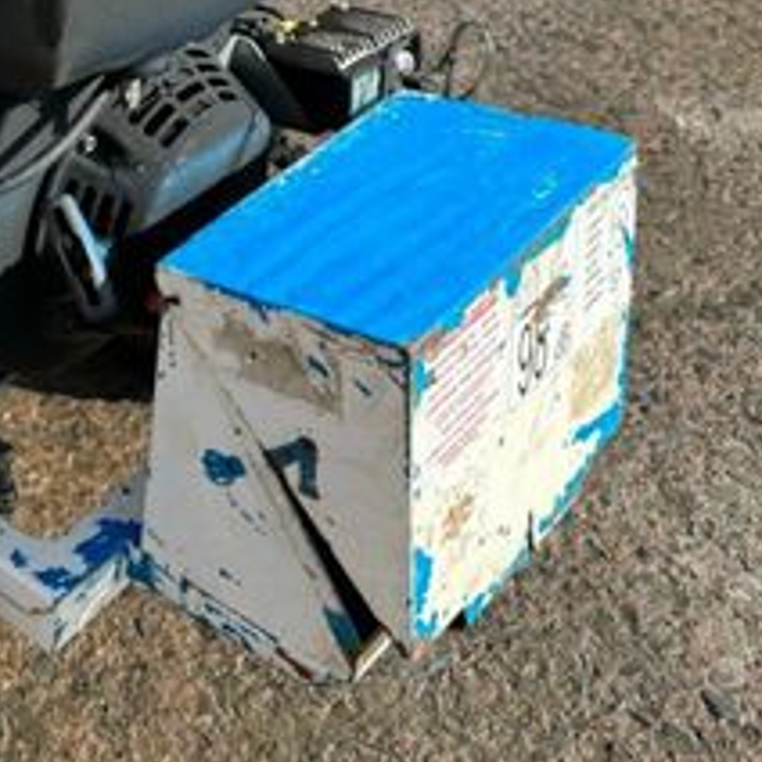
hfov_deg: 26.0
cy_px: 108
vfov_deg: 27.8
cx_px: -115
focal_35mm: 60
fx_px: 1494
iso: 80
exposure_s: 1/2410
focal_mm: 6.86
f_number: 1.78
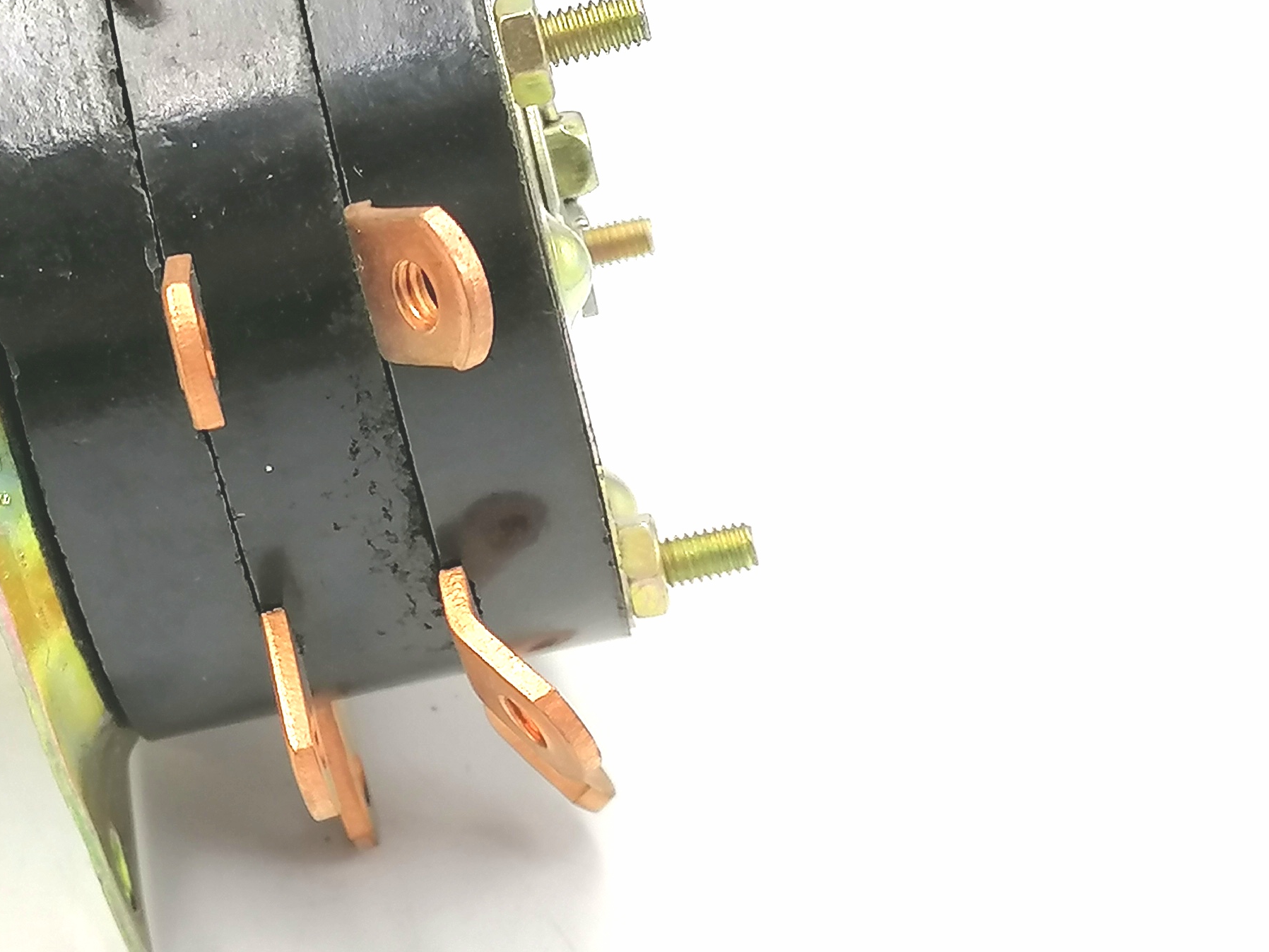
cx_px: 49
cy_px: 293
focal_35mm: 98
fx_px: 3593
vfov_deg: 15.1
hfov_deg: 19.5
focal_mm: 5.3
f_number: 1.8
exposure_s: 1/100
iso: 100
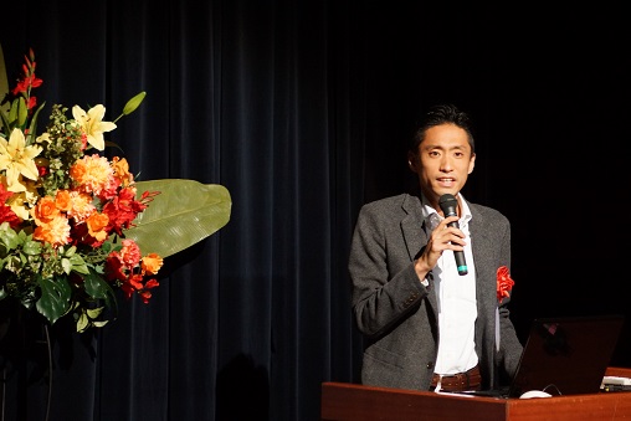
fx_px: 5260
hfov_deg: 6.9
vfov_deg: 4.6
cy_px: 210
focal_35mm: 300
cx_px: 316
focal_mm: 200
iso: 1600
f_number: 5.6
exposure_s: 1/30
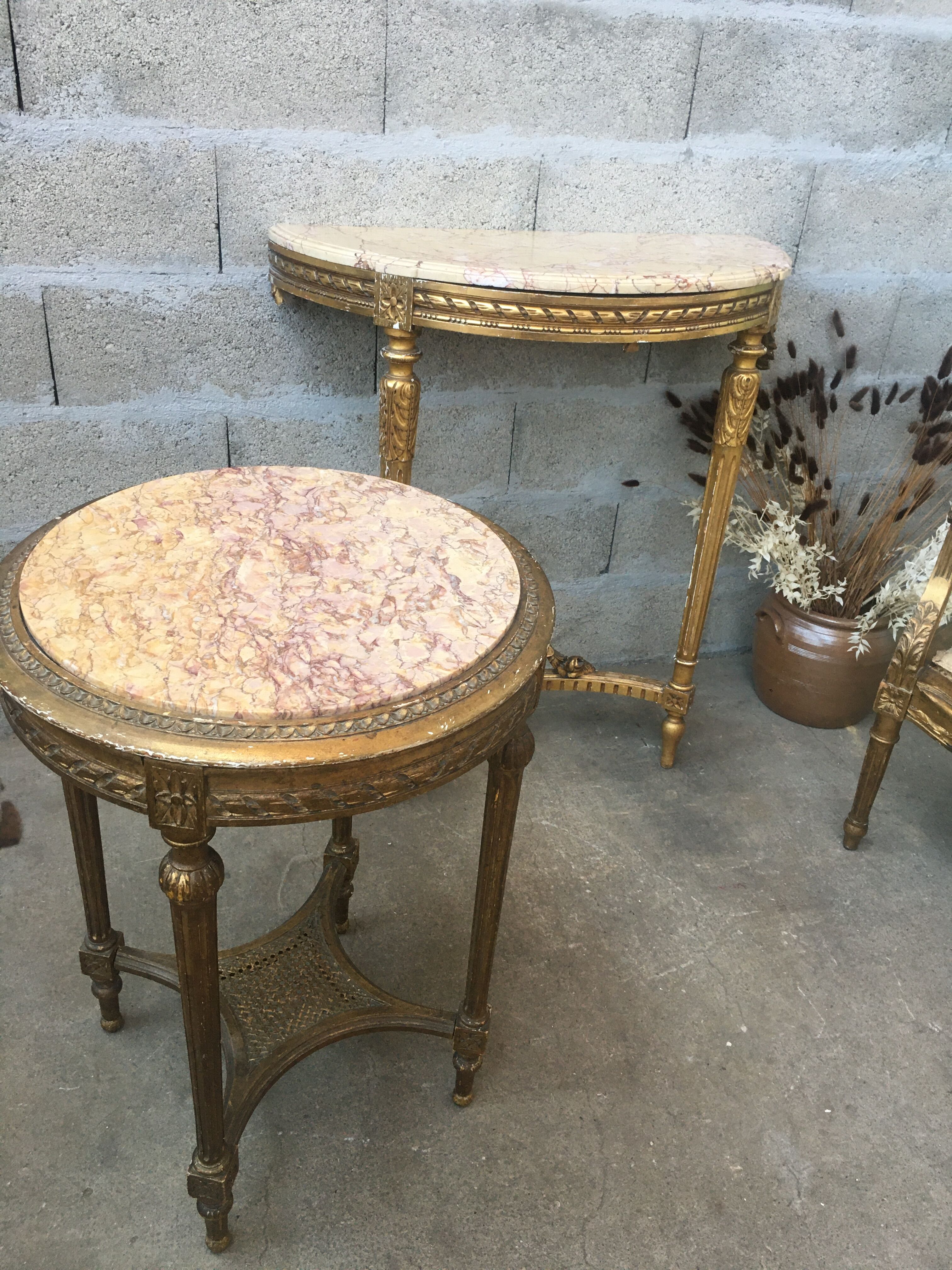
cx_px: 476
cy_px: 635
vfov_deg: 61.7
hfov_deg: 48.2
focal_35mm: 29
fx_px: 1063
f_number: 2.2
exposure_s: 1/33
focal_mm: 4.15
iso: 50
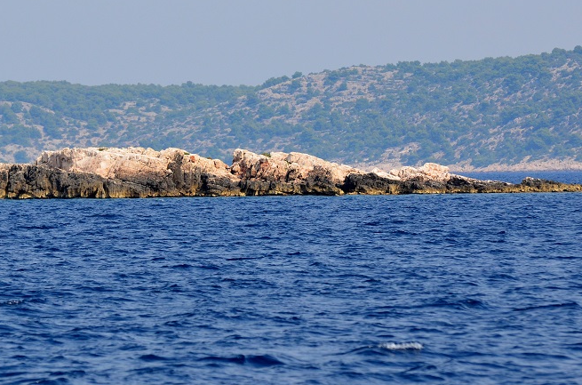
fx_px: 6272
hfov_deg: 5.3
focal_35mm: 389
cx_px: 256
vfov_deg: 3.5
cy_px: 101
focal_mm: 170
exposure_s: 1/2000
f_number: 5.6
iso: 400
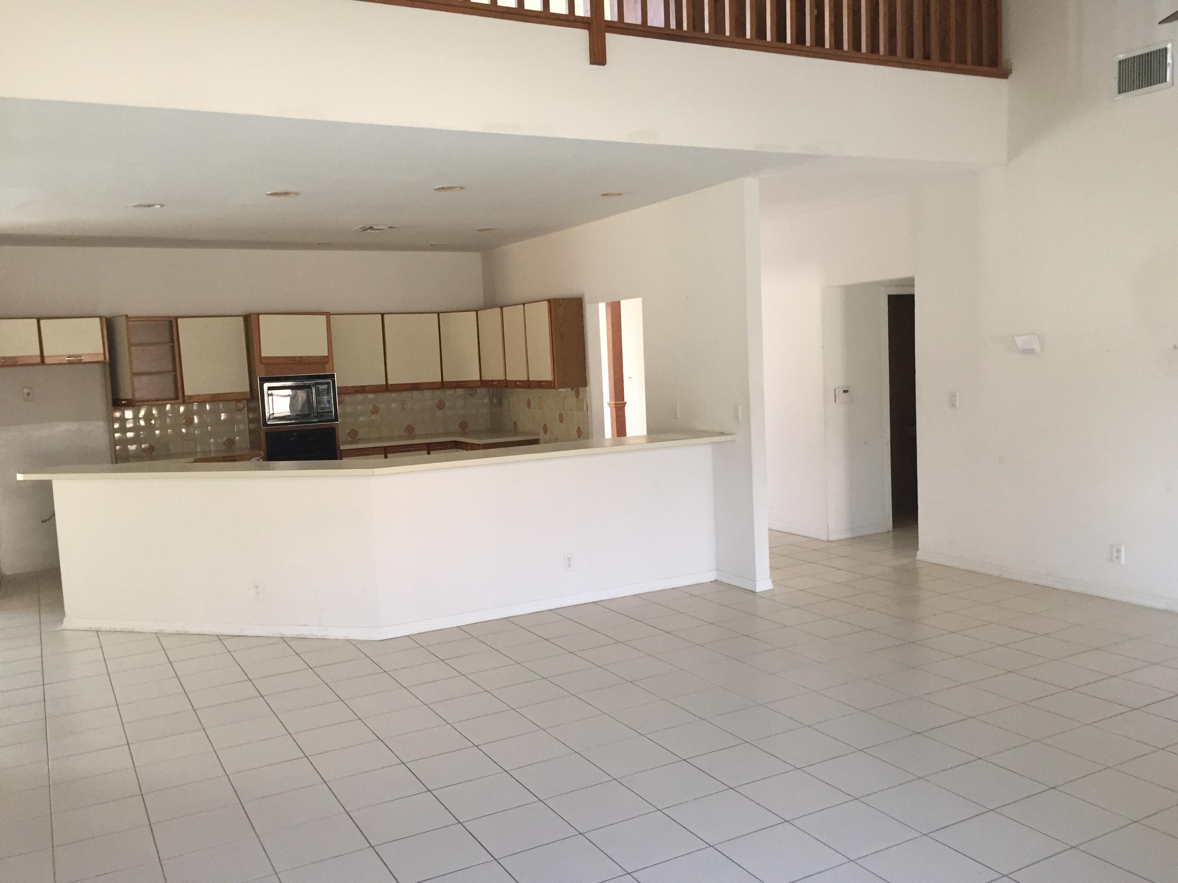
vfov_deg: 48.2
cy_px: 442
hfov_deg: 61.7
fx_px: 987
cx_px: 589
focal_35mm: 29
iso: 50
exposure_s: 1/30
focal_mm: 4.15
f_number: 2.2
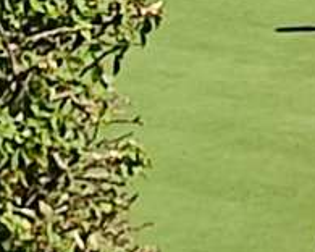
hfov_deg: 10.7
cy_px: -652
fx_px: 1678
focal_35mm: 180
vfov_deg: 7.1
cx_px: 37
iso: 50
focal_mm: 5.89
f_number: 1.89
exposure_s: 1/595
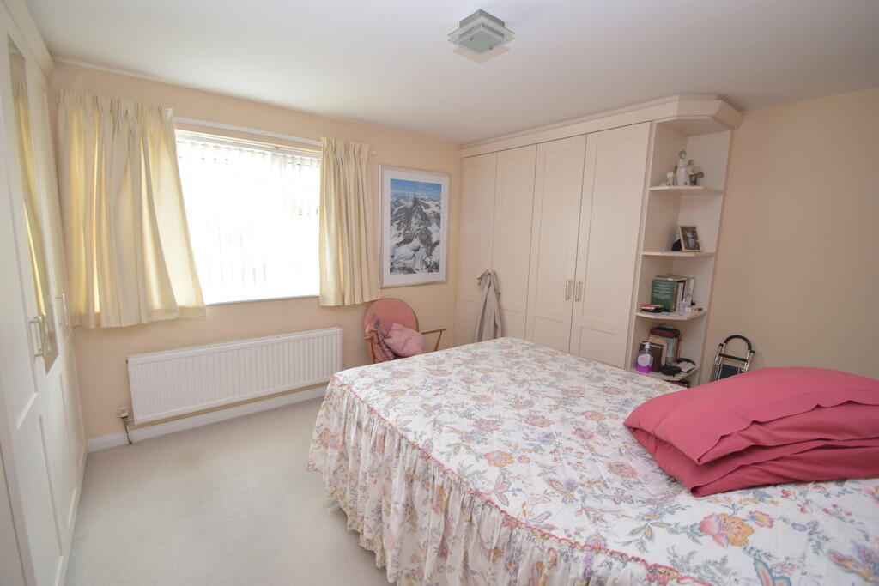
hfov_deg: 100.4
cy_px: 293
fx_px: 366
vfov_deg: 77.3
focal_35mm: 15
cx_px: 440
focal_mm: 10
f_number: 5
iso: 800
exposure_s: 1/60
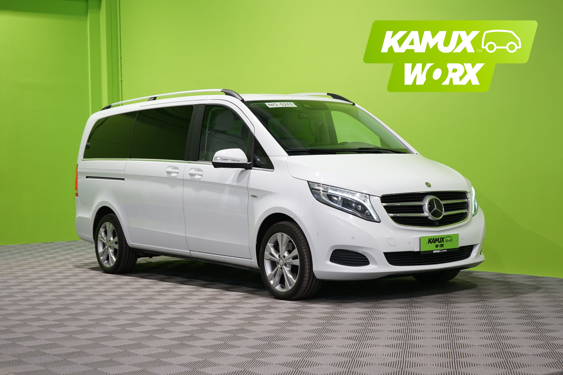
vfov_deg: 22.3
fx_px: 954
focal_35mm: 61
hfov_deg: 32.9
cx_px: 282
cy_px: 188
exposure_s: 1/20
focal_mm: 61
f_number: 5.6
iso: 400
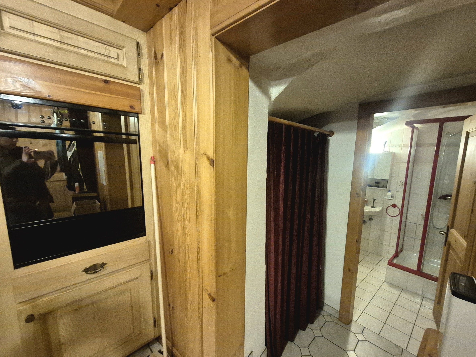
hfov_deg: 101.9
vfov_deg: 85.6
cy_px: 187
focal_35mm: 14
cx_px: 254
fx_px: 193
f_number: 2.2
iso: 1250
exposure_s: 1/50
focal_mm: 1.74
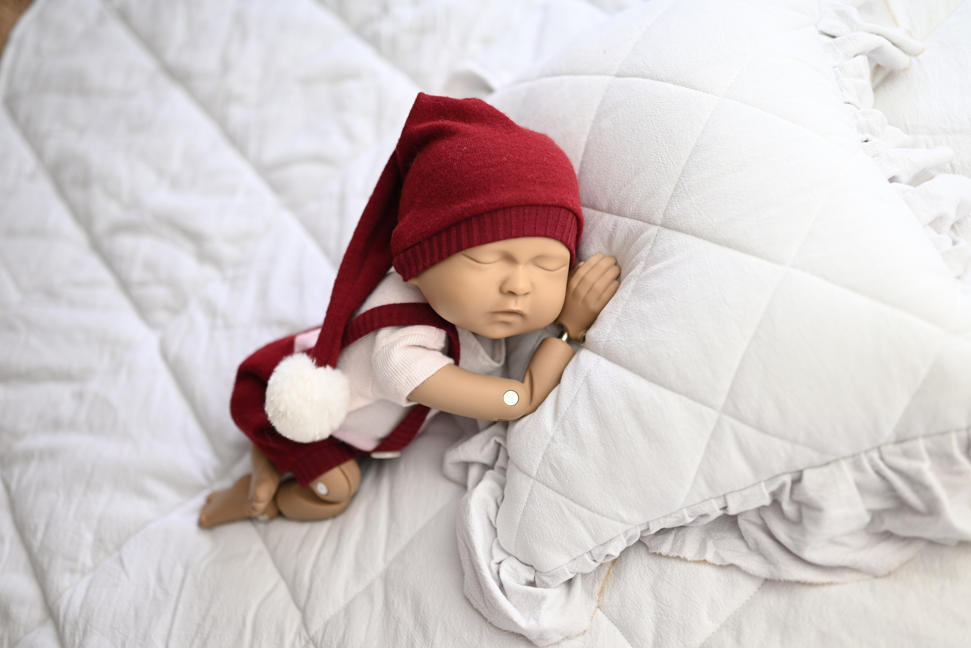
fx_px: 944
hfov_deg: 54.4
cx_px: 486
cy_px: 324
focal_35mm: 35
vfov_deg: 37.9
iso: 125
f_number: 1.8
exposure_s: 1/125
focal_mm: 35
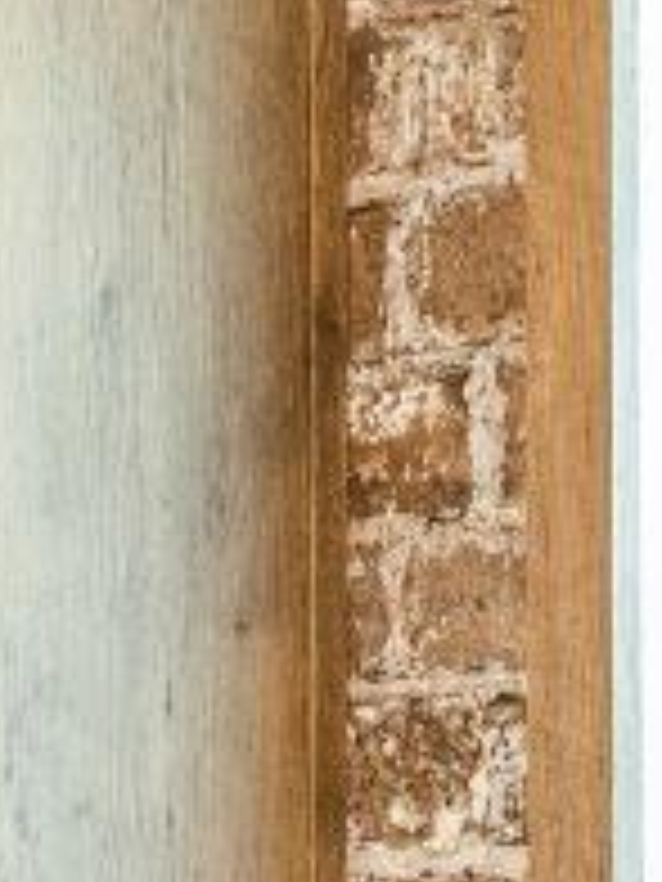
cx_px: 1040
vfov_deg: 8.5
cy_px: 1699
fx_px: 5635
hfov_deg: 6.6
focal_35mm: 221
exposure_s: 1/25
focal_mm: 30
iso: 320
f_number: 4
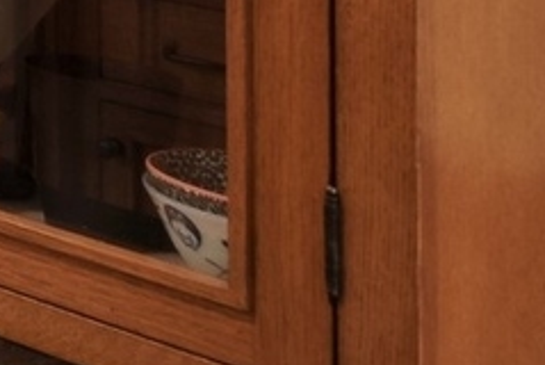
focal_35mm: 115
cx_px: -1120
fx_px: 1743
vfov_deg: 10.6
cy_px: -438
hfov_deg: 11.0
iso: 500
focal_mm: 17
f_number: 8
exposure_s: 1/25
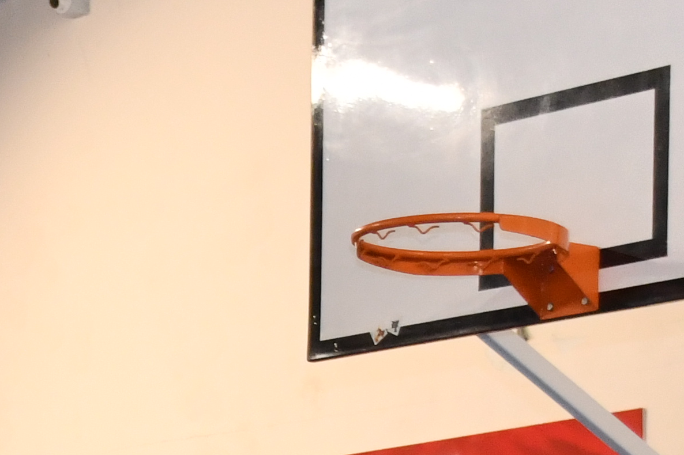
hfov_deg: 10.6
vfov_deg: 6.9
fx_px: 3571
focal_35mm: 188
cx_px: -325
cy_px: 1115
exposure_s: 1/250
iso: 1250
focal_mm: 27
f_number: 2.8
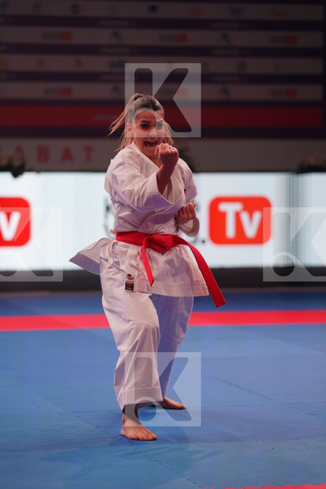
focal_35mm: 132
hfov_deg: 10.4
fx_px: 1793
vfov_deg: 15.5
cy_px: 244
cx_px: 163
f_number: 2.8
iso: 800
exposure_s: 1/500
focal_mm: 132
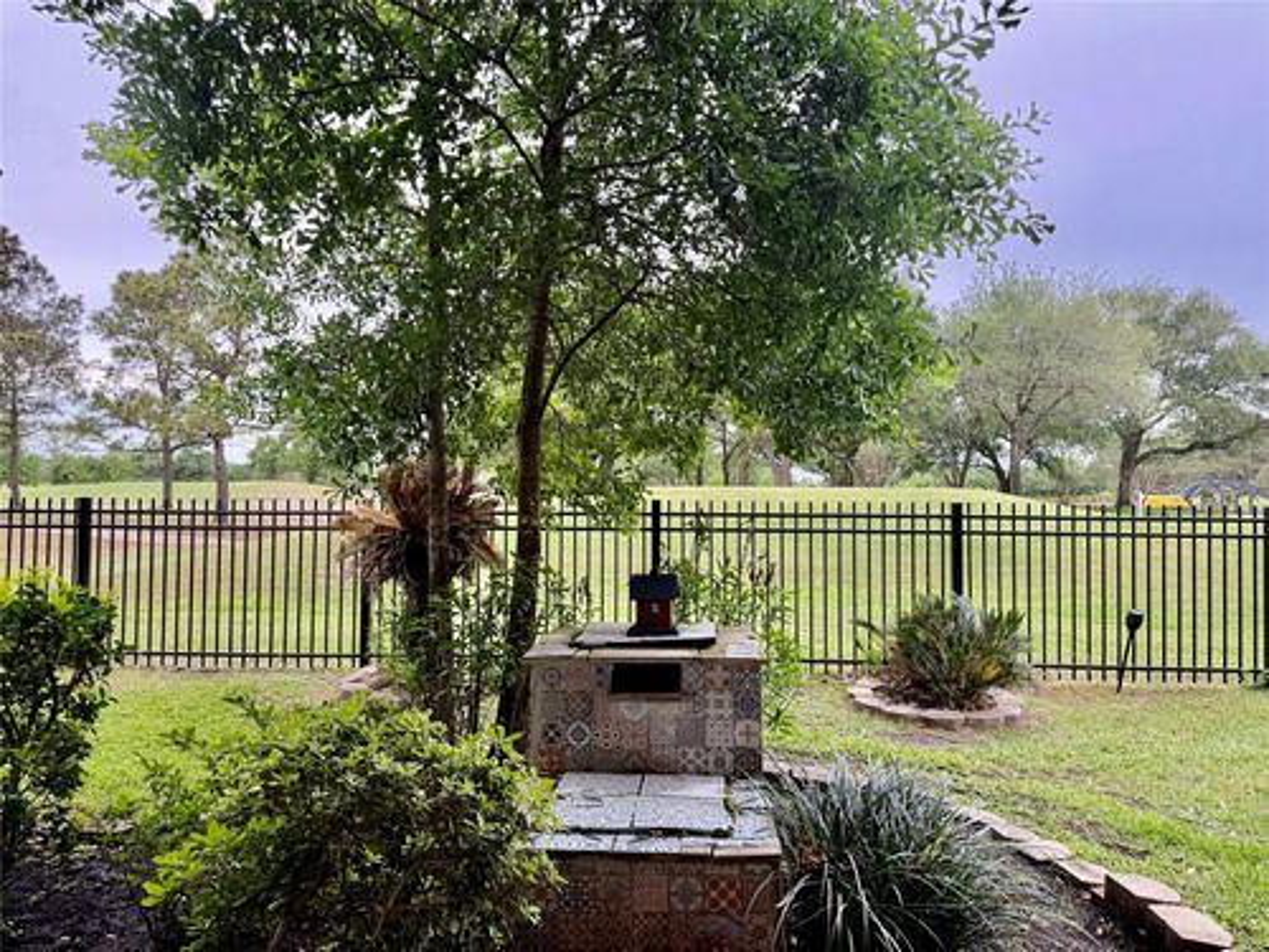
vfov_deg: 56.8
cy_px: 476
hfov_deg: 71.6
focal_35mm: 24
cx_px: 634
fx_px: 880
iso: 100
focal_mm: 6.76
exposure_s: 1/649
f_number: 1.78
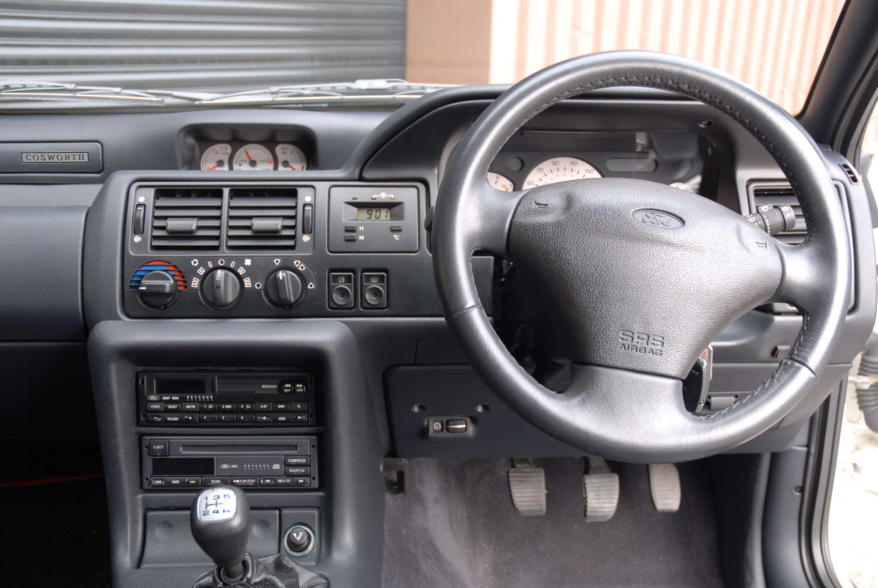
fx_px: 879
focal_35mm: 36
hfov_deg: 53.1
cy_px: 294
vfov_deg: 37.0
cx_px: 439
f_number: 4.5
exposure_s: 1/15
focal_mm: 24
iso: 100
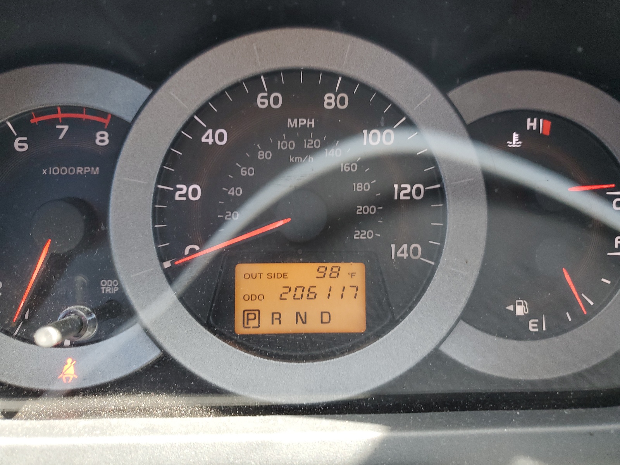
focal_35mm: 26
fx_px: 466
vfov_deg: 53.1
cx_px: 310
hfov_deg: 67.3
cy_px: 232
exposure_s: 1/60.2
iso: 87
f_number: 1.5
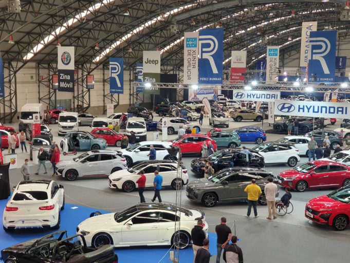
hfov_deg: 36.8
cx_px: 175
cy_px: 132
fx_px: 526
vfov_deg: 28.0
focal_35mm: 52
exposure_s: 1/33
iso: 100
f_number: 2.4
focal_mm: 6
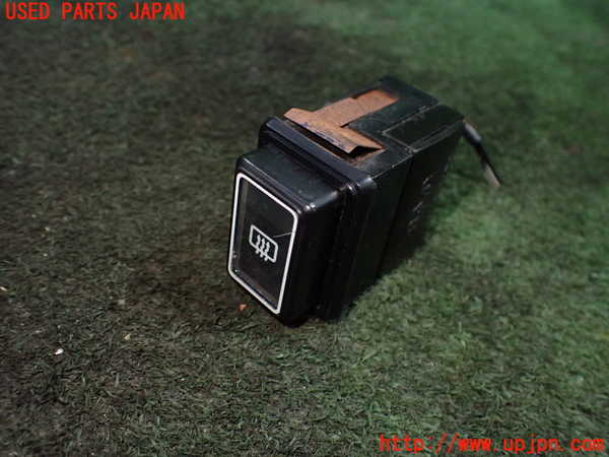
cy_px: 228
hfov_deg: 60.0
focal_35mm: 30
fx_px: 528
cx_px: 304
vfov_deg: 46.8
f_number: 2.3
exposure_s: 1/125
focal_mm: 5.4
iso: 640
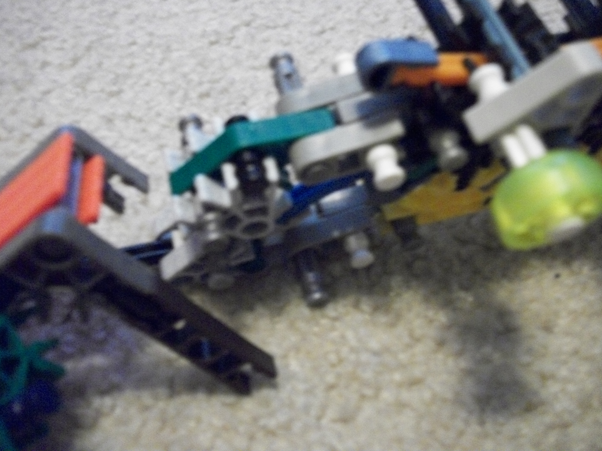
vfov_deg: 42.9
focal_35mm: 33
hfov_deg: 55.3
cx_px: 293
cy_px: 220
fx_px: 574
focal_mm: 5.7
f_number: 2.9
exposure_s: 1/15
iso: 640
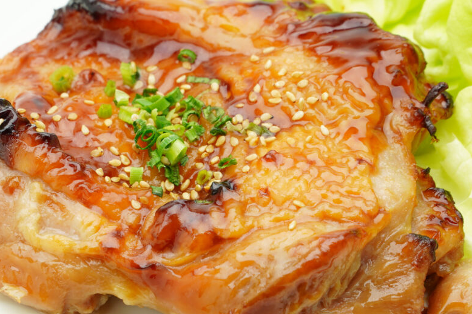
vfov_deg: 9.1
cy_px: 165
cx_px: 201
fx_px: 1966
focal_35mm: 150
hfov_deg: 13.7
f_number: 11
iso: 100
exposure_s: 1/5
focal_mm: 76
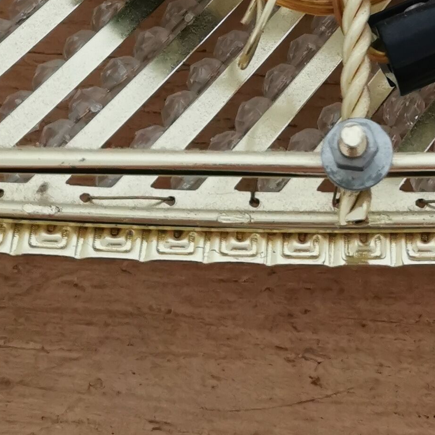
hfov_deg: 18.2
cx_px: 403
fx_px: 1336
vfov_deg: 16.7
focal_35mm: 94
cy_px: -233
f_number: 1.8
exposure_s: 1/50
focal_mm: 5.58
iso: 320
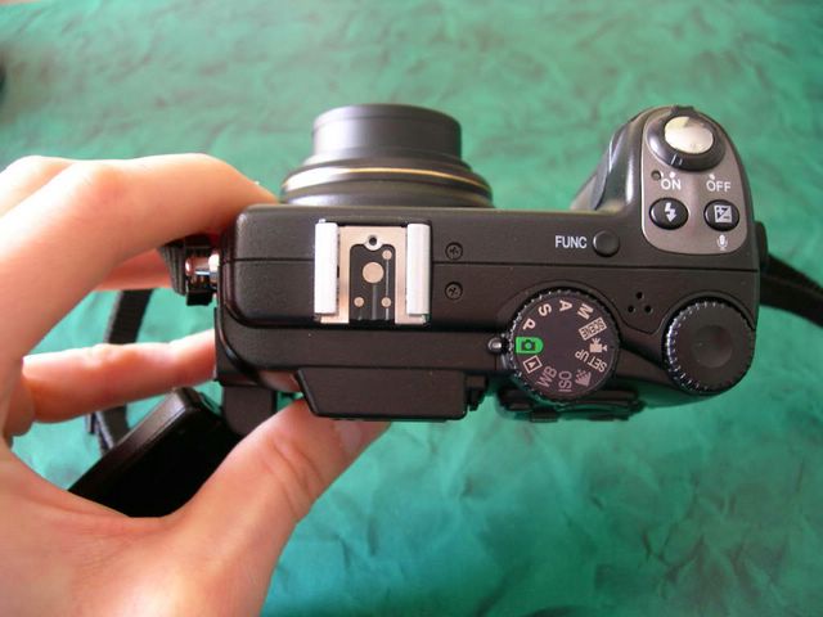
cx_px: 412
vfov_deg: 37.7
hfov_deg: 49.0
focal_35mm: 38
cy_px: 308
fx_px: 903
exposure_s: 1/3.3
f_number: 2.8
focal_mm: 7.8
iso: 81
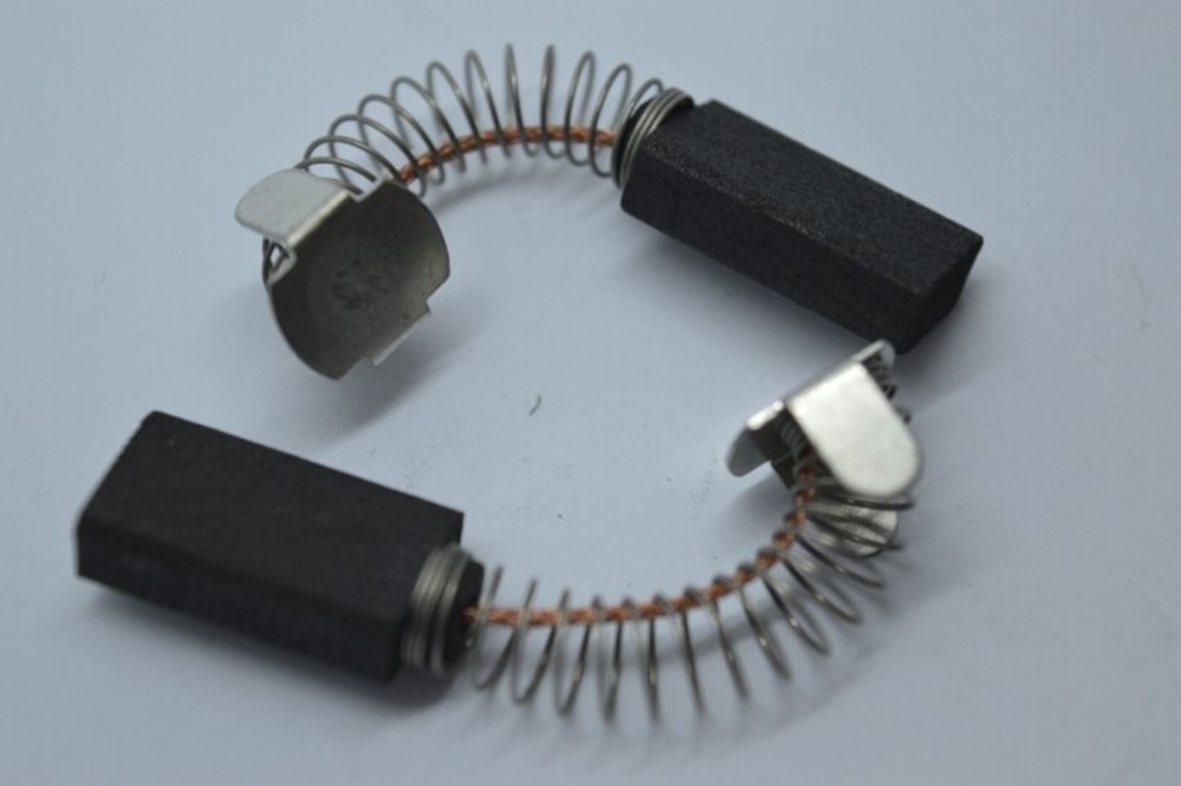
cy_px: 393
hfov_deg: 24.6
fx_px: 2705
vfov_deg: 16.5
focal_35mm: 82
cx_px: 590
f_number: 5.6
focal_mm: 55
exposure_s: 1/125
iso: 400
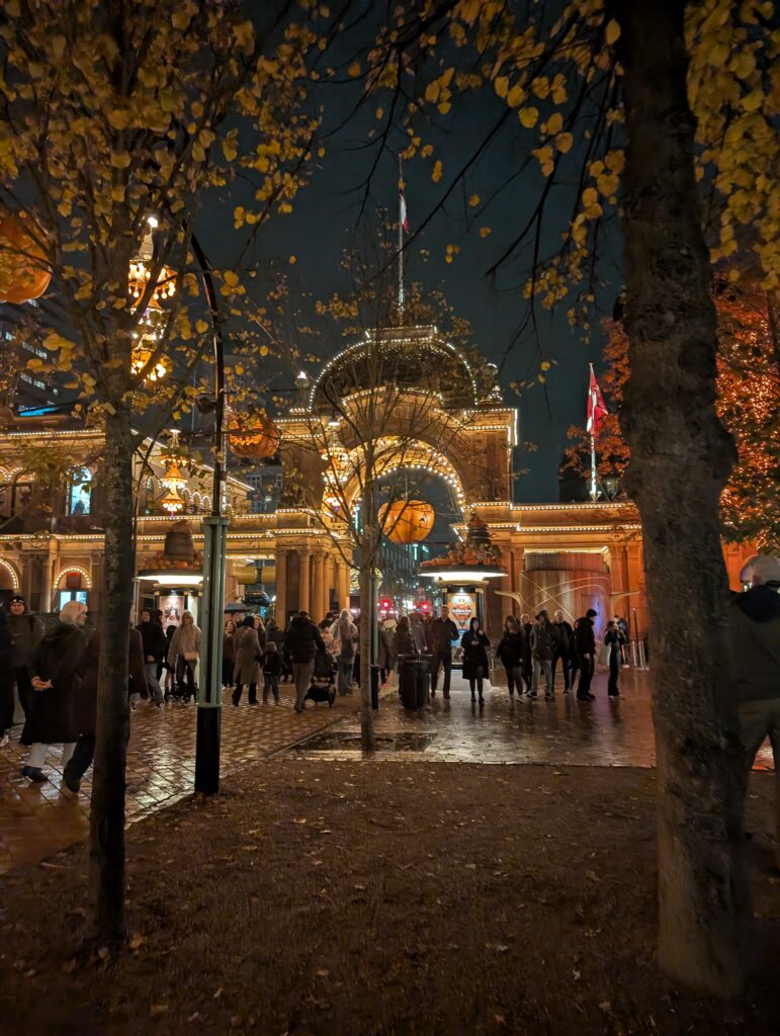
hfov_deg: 56.9
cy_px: 518
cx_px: 390
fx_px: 719
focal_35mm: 24
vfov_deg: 71.5
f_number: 1.68
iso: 498
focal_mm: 6.9
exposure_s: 1/50
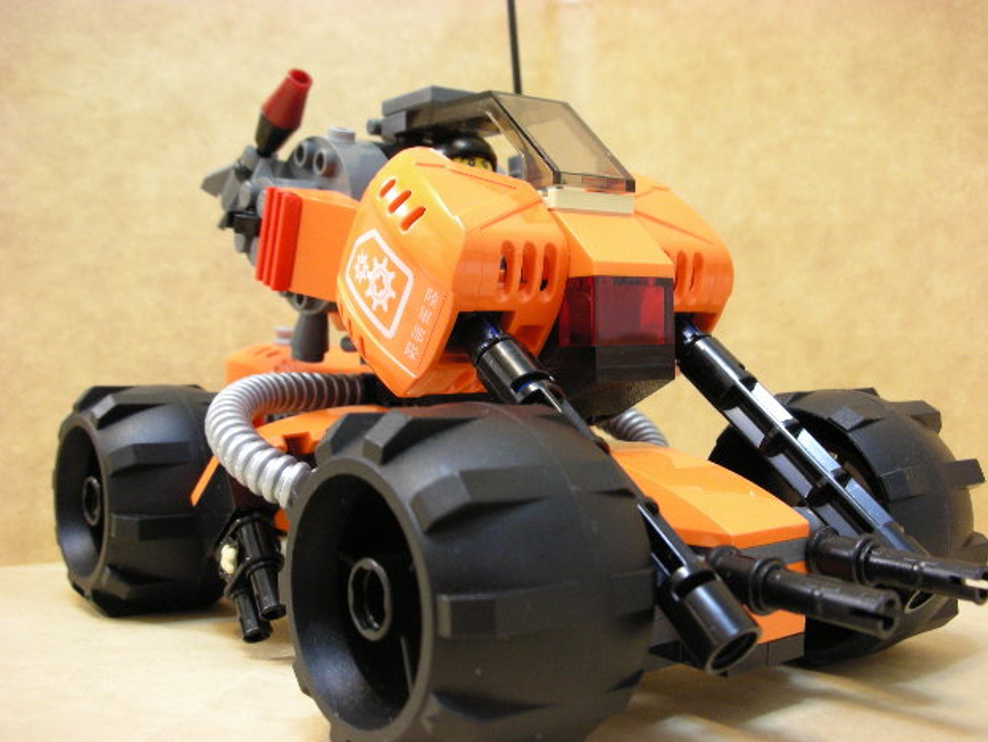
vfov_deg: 39.7
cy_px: 367
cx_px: 486
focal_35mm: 36
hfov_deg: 51.3
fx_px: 1028
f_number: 3
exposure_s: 1/2.6
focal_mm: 5.8
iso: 200
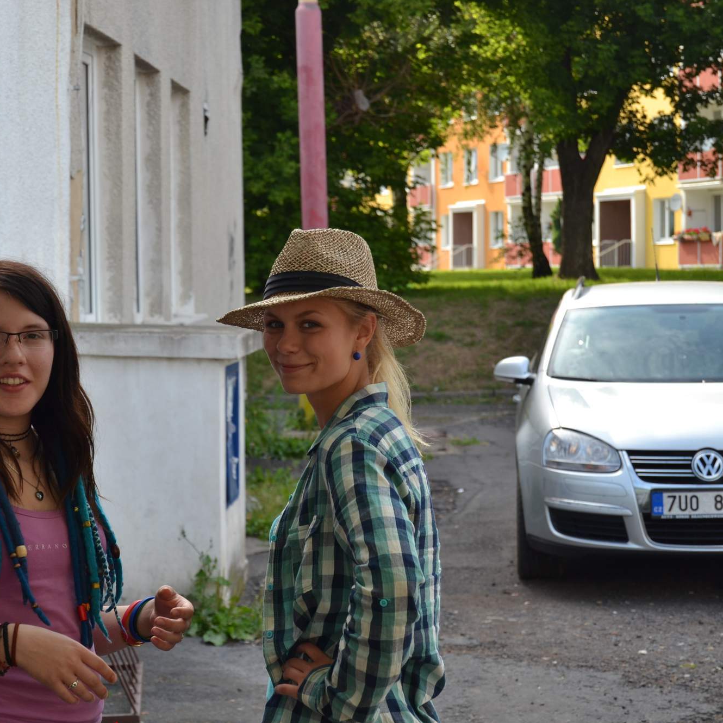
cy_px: 361
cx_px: 215
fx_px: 2174
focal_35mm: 92
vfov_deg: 18.9
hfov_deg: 18.8
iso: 100
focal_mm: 48
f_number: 6.3
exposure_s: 1/160
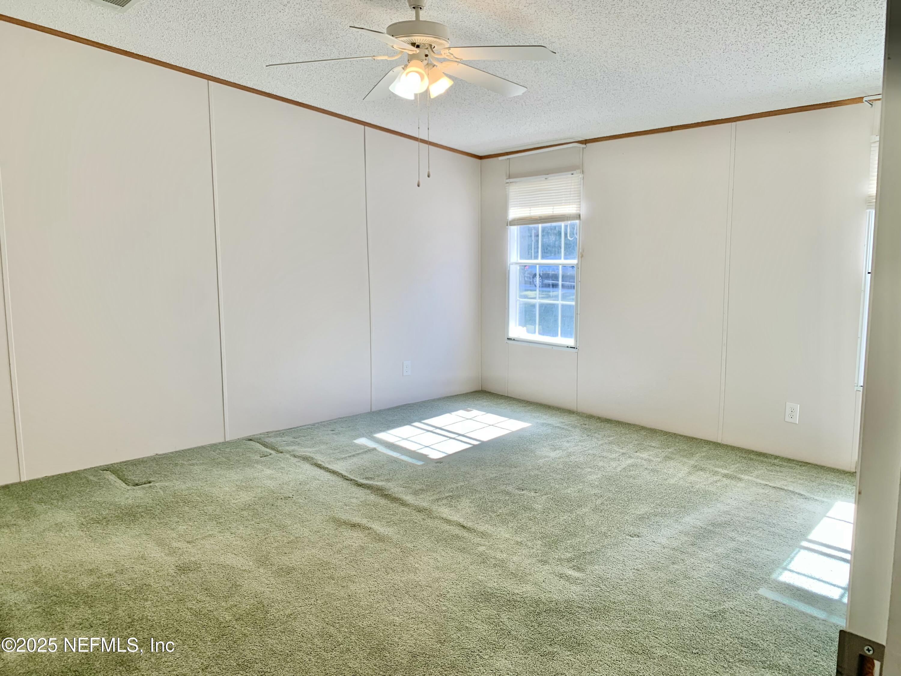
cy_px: 338
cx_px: 450
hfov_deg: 67.3
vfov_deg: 53.1
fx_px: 677
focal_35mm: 26
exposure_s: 1/121
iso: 32
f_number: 1.8
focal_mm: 4.25
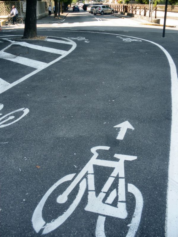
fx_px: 247
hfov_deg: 39.7
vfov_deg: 51.4
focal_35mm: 36
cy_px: 118
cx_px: 89
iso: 64
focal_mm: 6.3
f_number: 3.5
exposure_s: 1/125
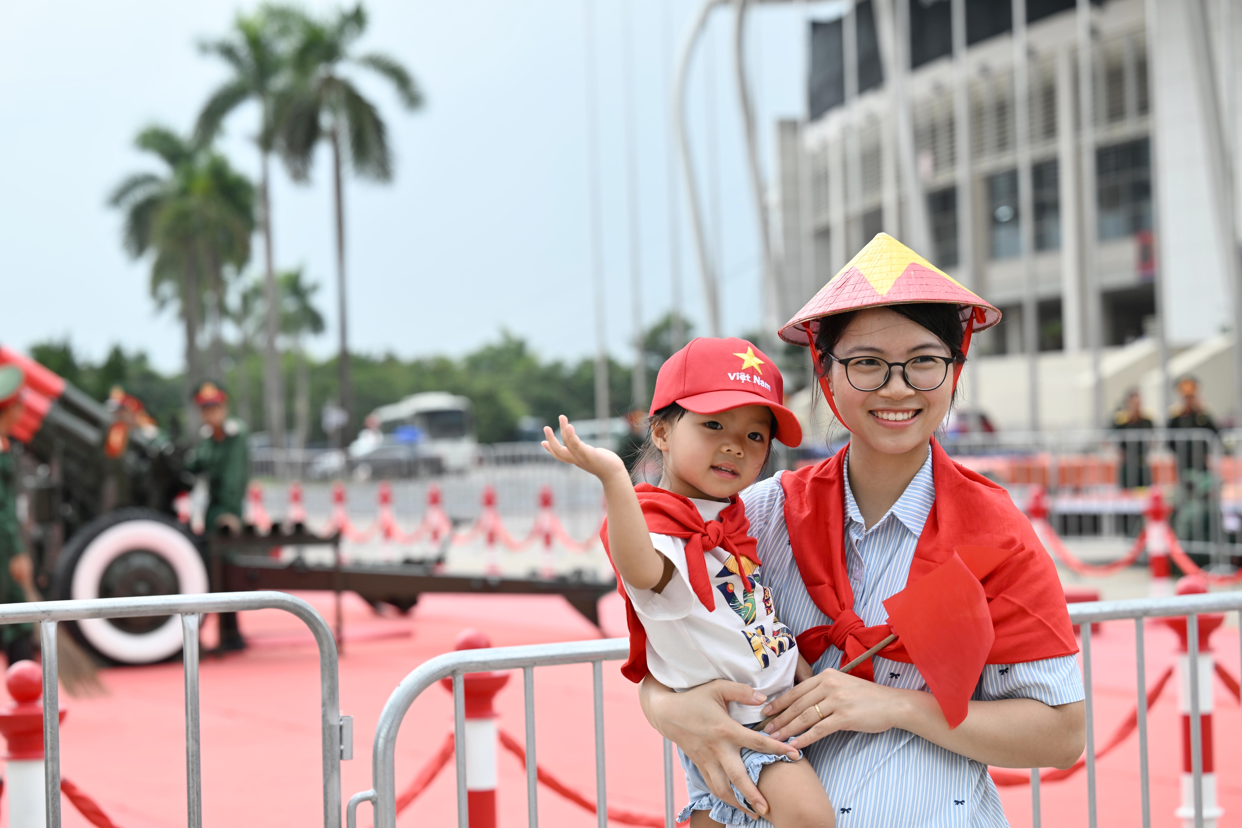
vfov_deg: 17.7
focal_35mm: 77
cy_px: 414
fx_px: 2656
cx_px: 621
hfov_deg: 26.3
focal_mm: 77
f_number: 4
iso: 125
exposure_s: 1/500
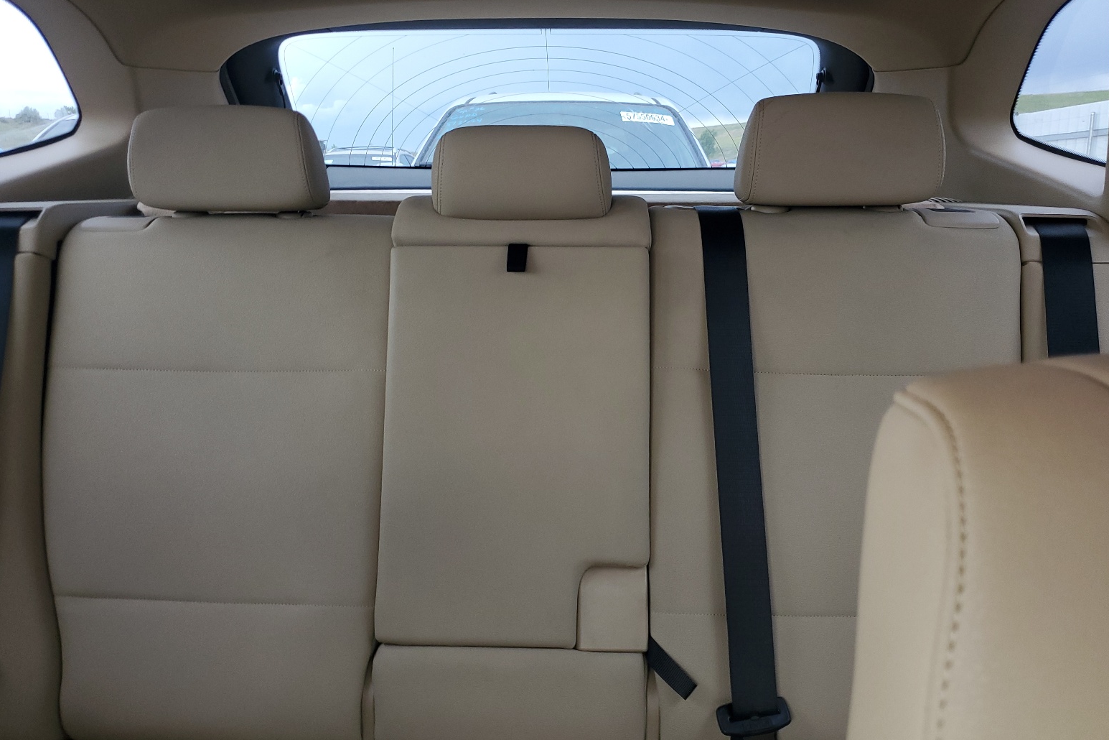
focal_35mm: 28
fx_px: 862
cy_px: 372
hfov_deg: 65.5
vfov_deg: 46.4
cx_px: 573
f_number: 1.5
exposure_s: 1/120
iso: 77
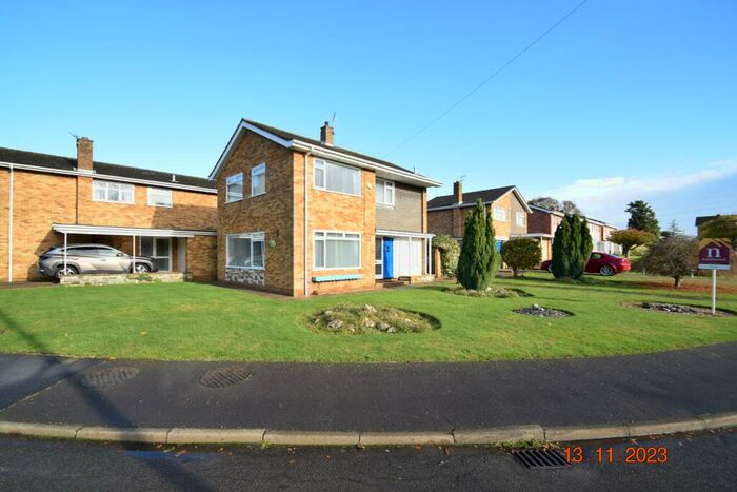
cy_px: 246
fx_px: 307
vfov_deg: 77.4
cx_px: 368
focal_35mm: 15
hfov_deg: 100.4
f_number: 6.3
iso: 100
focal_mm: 10
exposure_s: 1/160
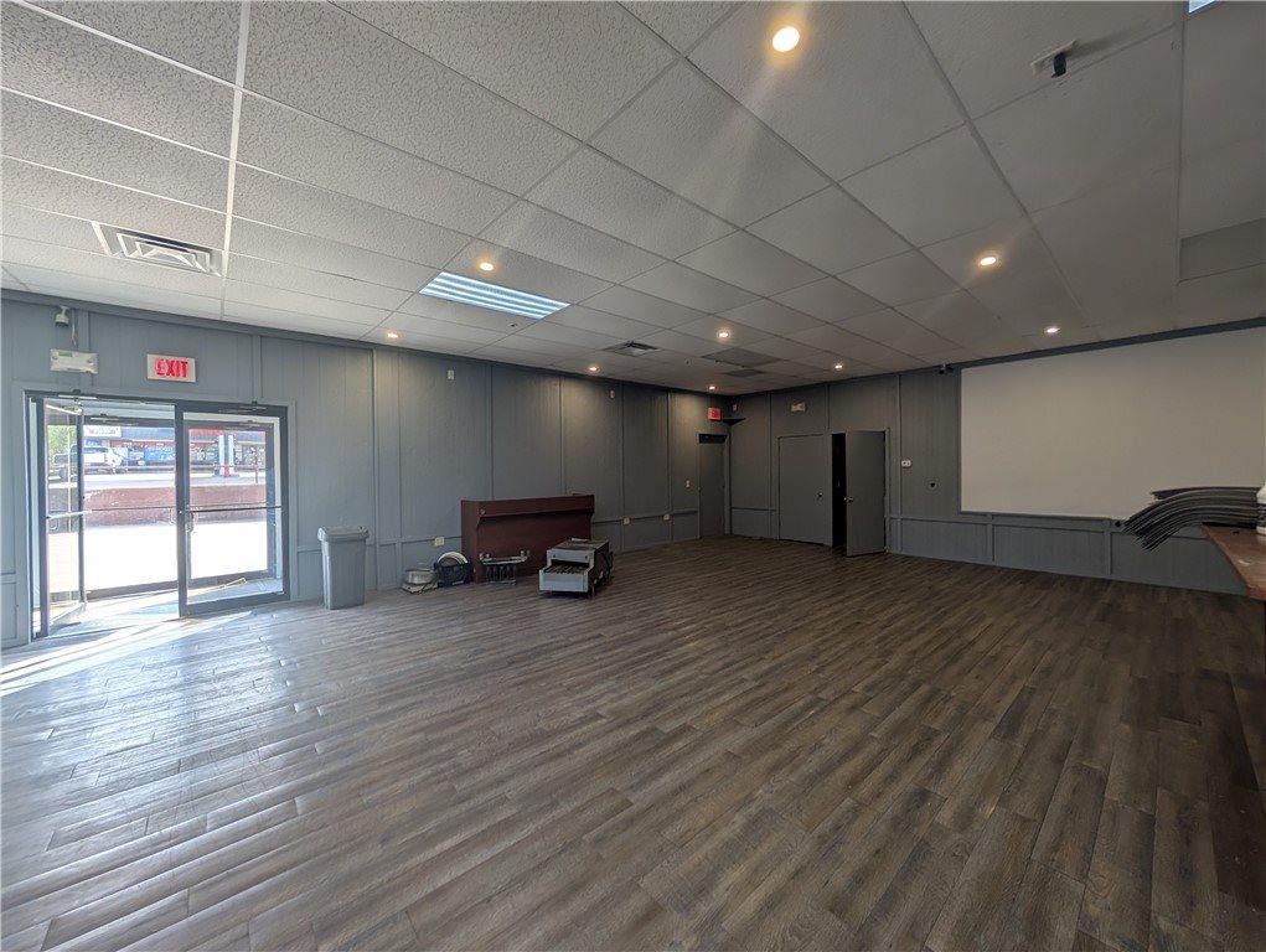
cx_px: 633
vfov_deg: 94.6
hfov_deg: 110.5
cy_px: 476
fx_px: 439
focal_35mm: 12
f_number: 1.7
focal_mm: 2.02
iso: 73
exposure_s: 1/120
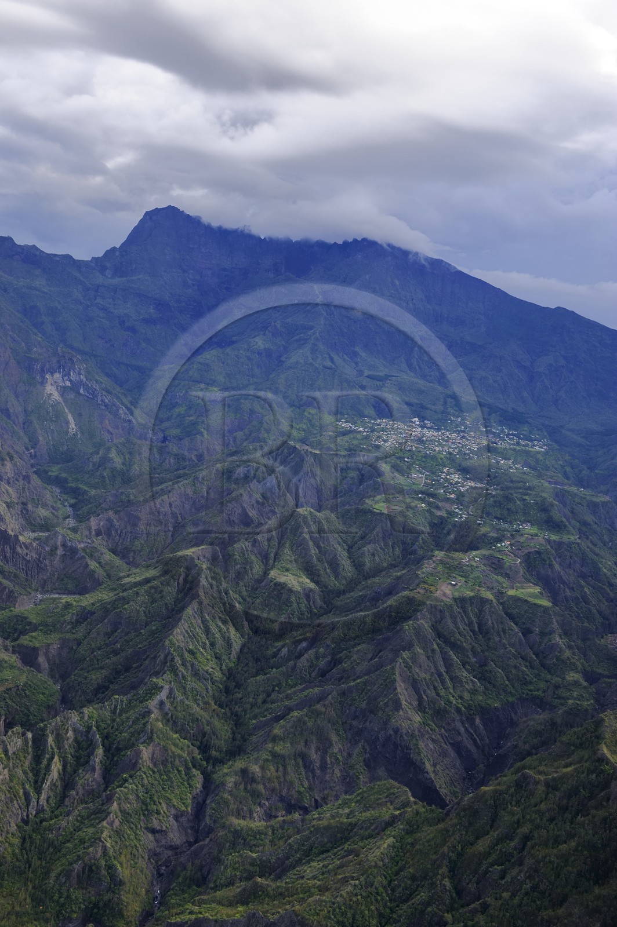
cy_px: 464
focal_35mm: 31
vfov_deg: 60.3
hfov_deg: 42.3
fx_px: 798
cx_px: 308
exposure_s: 1/1000
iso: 800
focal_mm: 31
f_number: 5.6
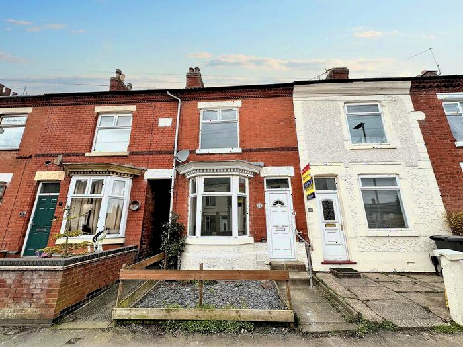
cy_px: 174
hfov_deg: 102.1
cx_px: 232
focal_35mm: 14
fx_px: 187
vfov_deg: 85.7
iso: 40
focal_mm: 2.2
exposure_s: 1/647
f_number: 2.2
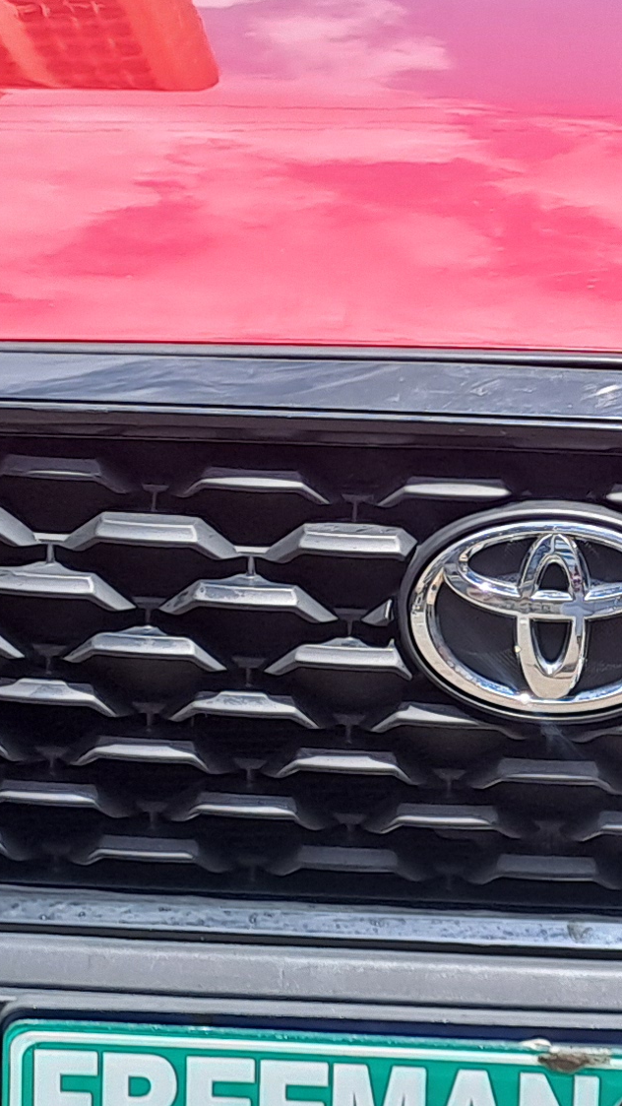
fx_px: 2843
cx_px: 600
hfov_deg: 12.4
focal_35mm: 97
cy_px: 496
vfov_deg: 22.0
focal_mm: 4.65
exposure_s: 1/1044
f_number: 1.8
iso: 32
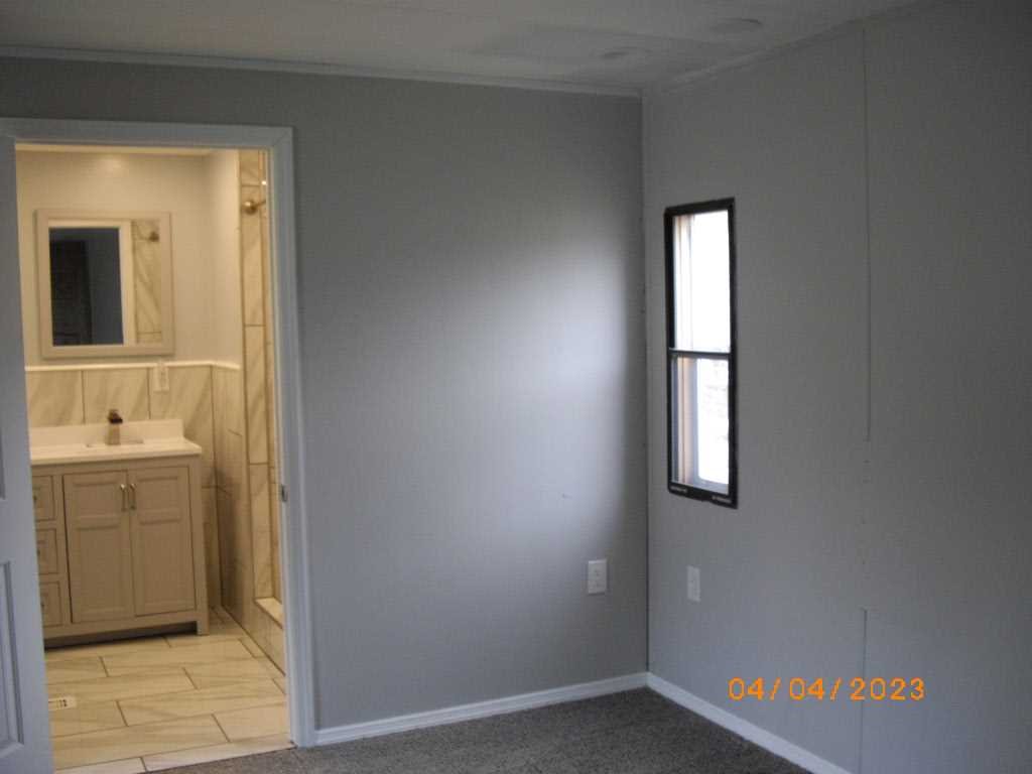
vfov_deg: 37.7
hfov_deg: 49.0
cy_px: 387
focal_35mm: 38
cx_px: 516
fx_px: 1133
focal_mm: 7.9
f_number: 2.8
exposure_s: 1/50
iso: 200
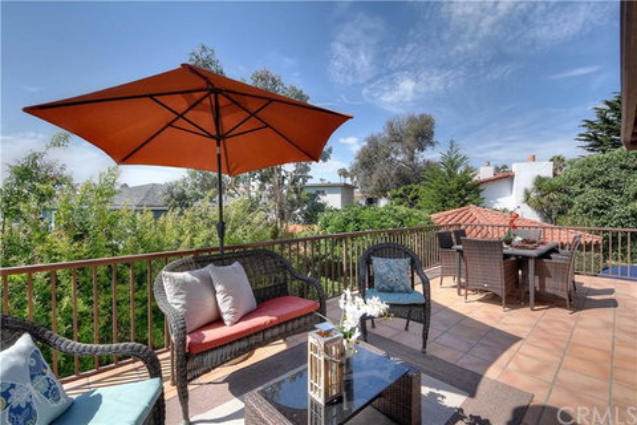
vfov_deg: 77.3
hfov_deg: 100.4
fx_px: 265
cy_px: 212
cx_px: 318
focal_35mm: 15
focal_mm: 10
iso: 200
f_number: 8
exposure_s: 1/400
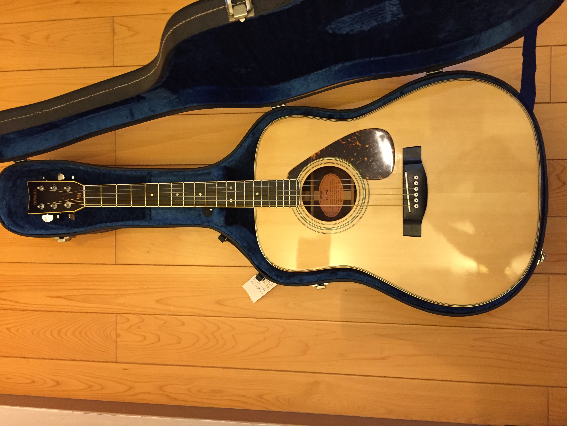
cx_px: 284
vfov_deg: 48.2
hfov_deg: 61.7
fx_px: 475
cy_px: 213
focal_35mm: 29
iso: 200
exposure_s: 1/30
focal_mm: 4.15
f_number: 2.2
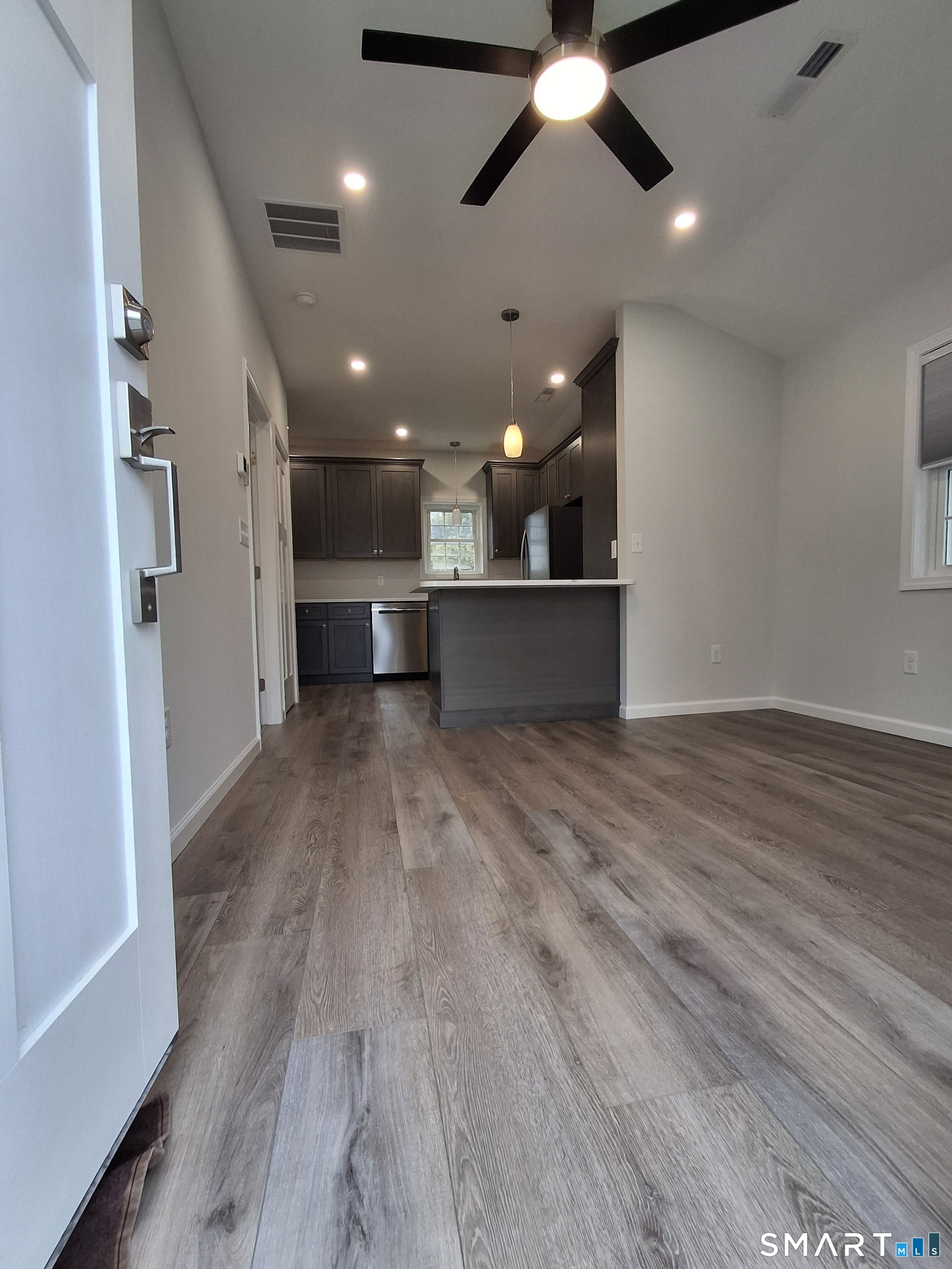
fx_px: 587
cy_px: 634
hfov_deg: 78.1
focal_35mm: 16
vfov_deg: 94.5
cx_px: 476
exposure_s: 1/120
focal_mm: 1.64
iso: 50
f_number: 2.2
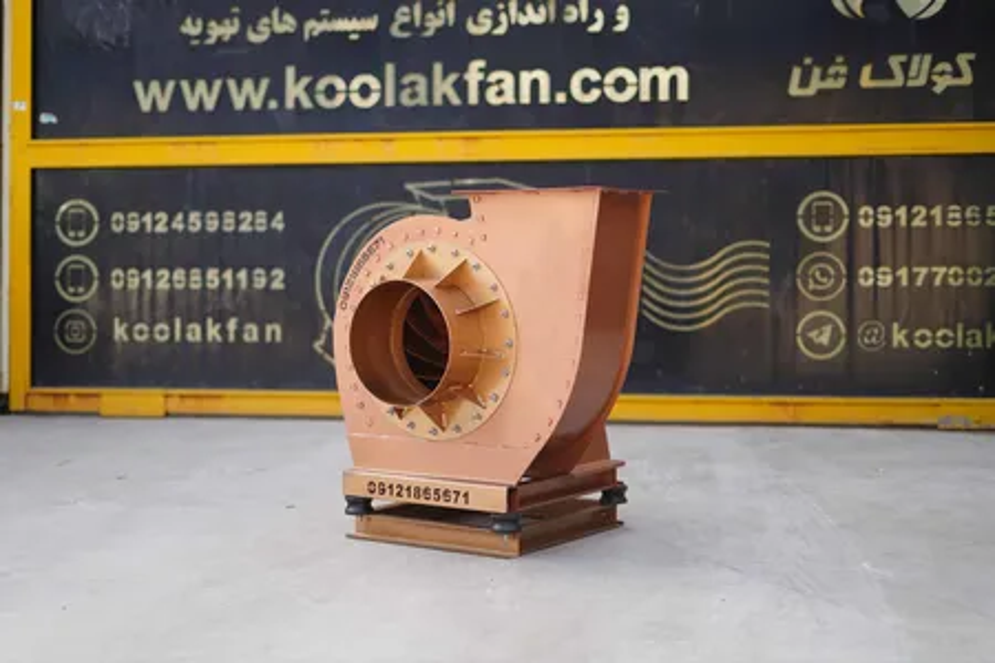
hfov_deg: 39.6
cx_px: 498
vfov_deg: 27.0
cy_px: 332
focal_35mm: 50
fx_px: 1382
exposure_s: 1/2000
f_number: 3.2
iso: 200
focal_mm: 50
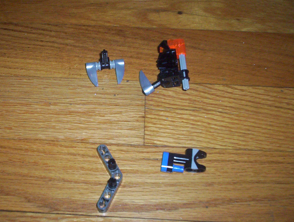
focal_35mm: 50
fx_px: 426
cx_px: 113
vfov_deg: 29.1
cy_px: 136
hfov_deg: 37.9
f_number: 4.5
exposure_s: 1/60
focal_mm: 4.99
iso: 140
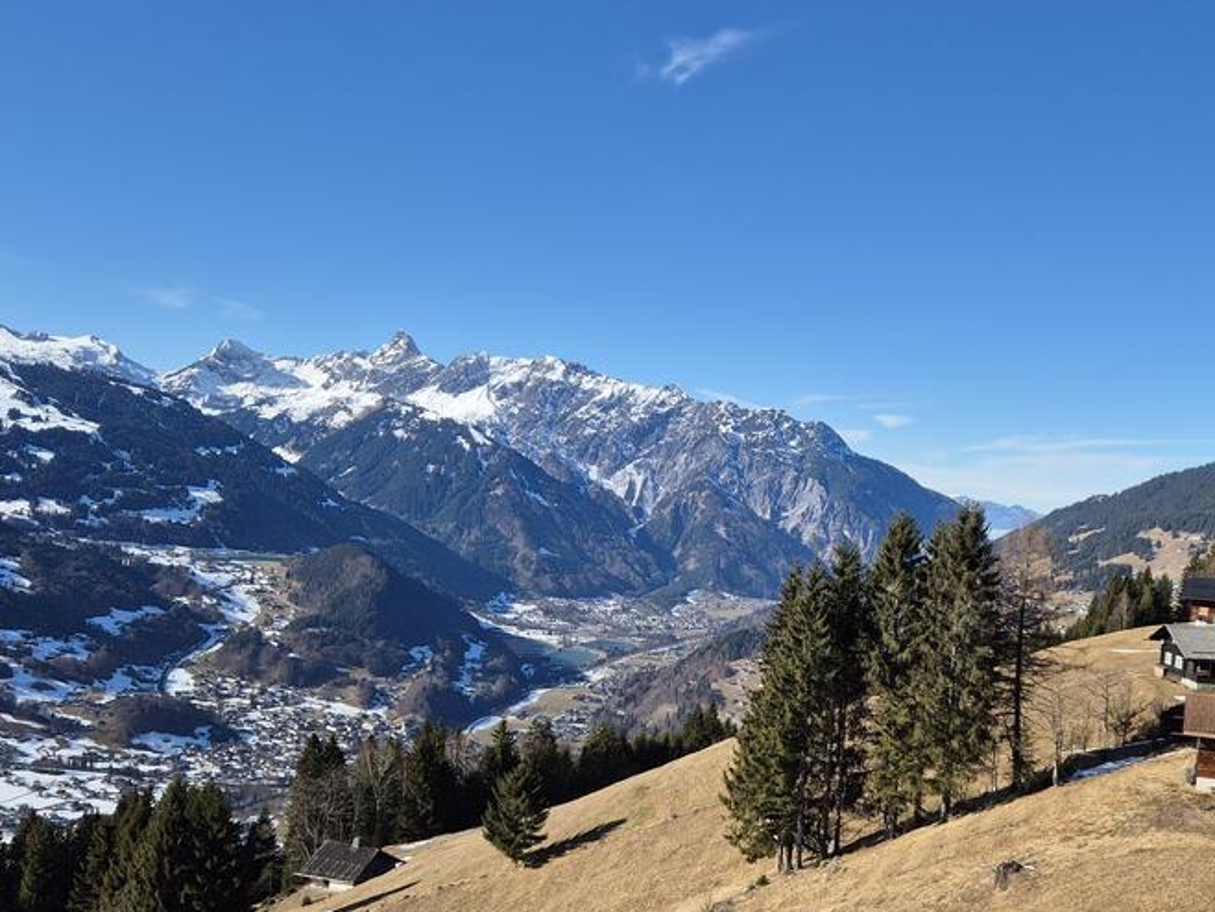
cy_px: 614
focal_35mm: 36
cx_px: 761
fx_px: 1264
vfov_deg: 39.2
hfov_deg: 50.8
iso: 25
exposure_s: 1/1856
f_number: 1.8
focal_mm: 5.4
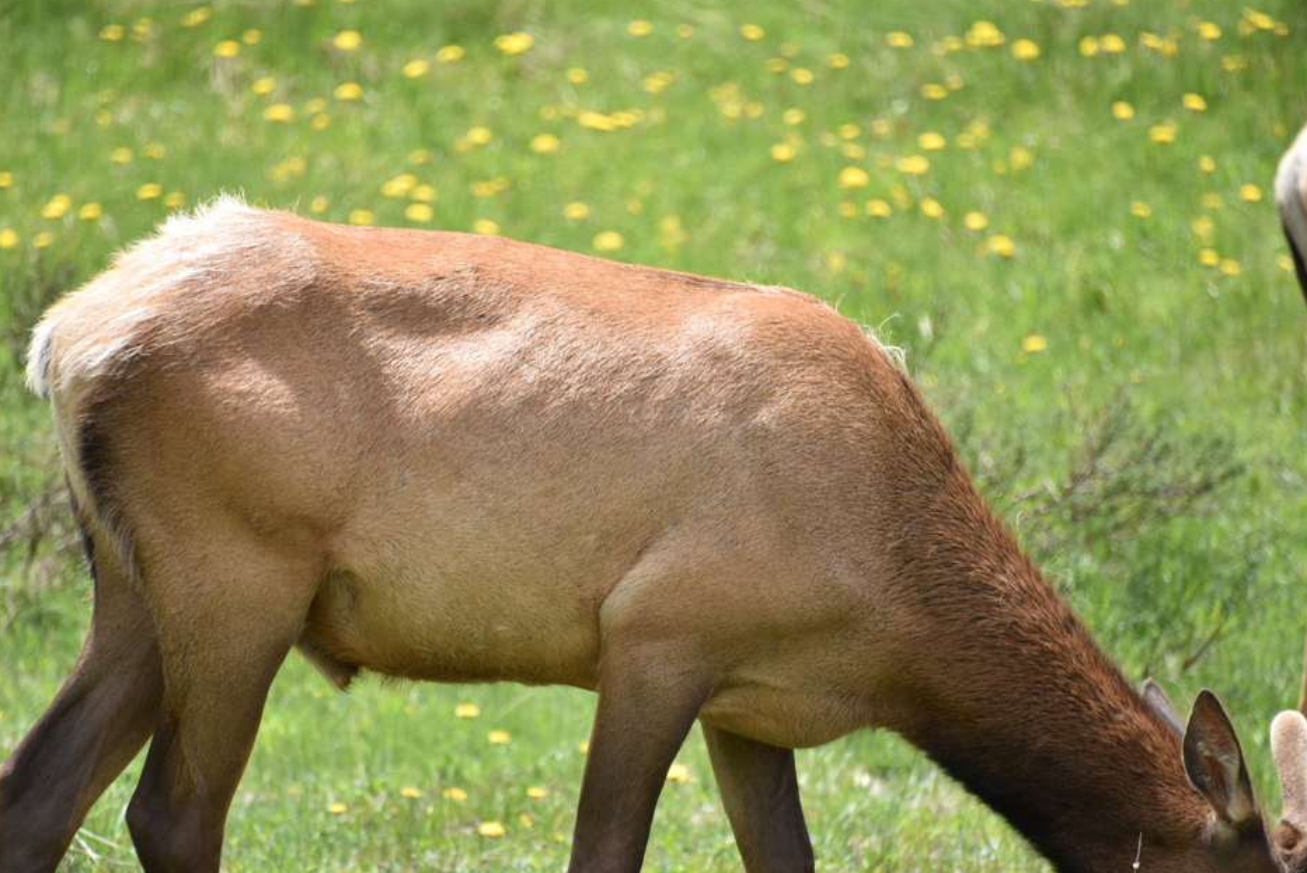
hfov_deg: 5.0
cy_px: 578
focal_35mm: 412
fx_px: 14962
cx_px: 579
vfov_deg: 3.3
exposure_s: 1/640
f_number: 5.6
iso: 280
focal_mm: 300
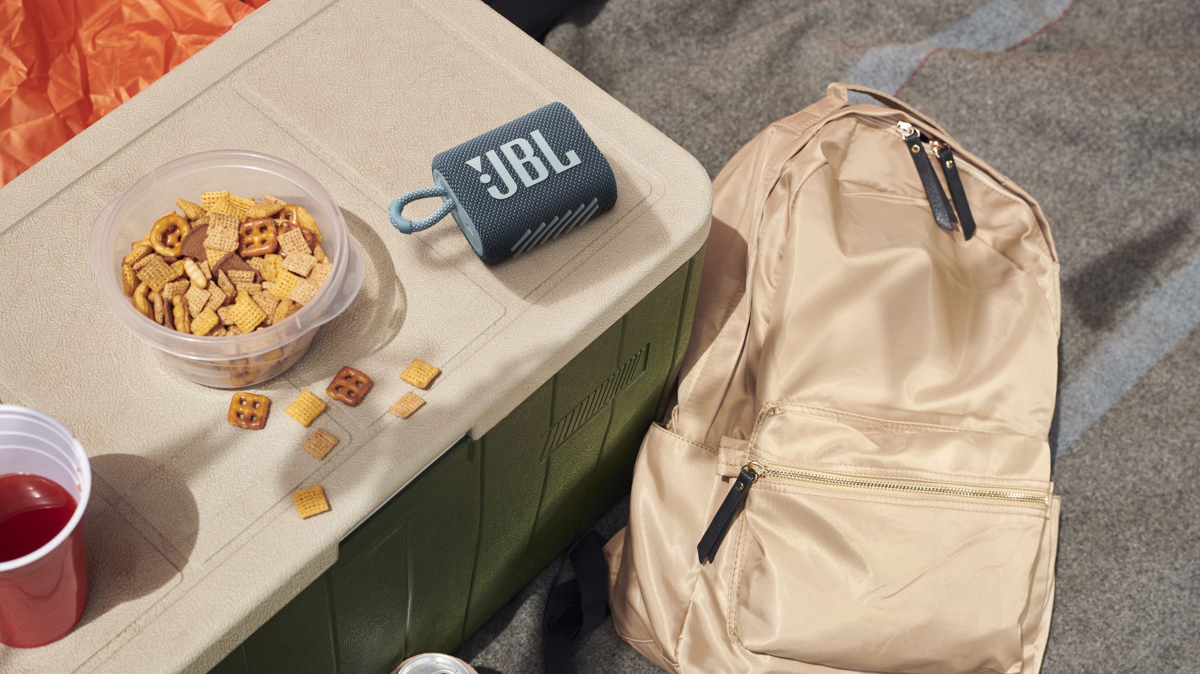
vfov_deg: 19.7
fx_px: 1941
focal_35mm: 61
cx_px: 599
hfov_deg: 34.4
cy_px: 358
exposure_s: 1/500
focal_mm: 58
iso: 200
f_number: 7.1
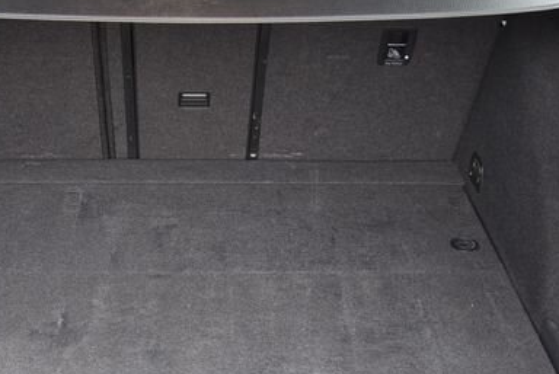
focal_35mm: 64
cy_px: 260
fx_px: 995
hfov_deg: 31.2
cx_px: 192
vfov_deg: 21.2
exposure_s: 1/30
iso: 500
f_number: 4
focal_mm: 24
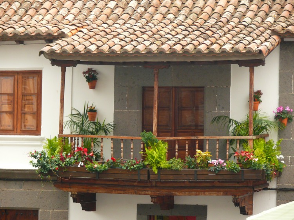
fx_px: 1749
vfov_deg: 7.2
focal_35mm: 206
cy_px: 110
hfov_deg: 9.6
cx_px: 147
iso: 200
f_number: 3.6
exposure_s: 1/25
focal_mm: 43.6
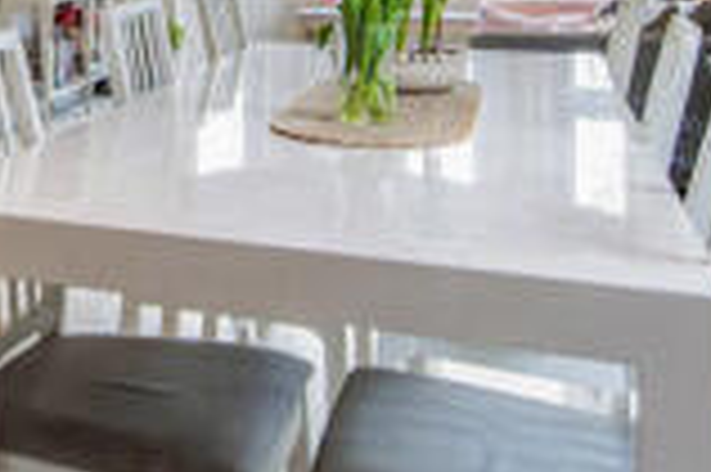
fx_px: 1144
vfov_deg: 21.7
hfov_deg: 31.5
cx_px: -22
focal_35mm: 58
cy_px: -83
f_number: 7.1
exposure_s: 1/40
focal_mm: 14
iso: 400
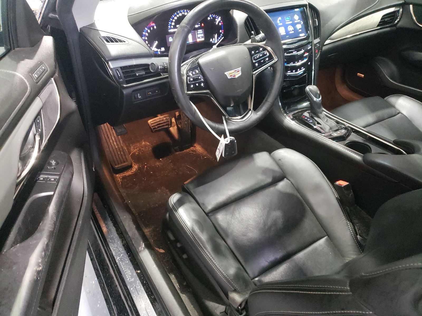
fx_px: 317
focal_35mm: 26
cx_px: 211
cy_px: 158
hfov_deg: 67.3
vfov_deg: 53.1
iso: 712
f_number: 1.5
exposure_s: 1/24
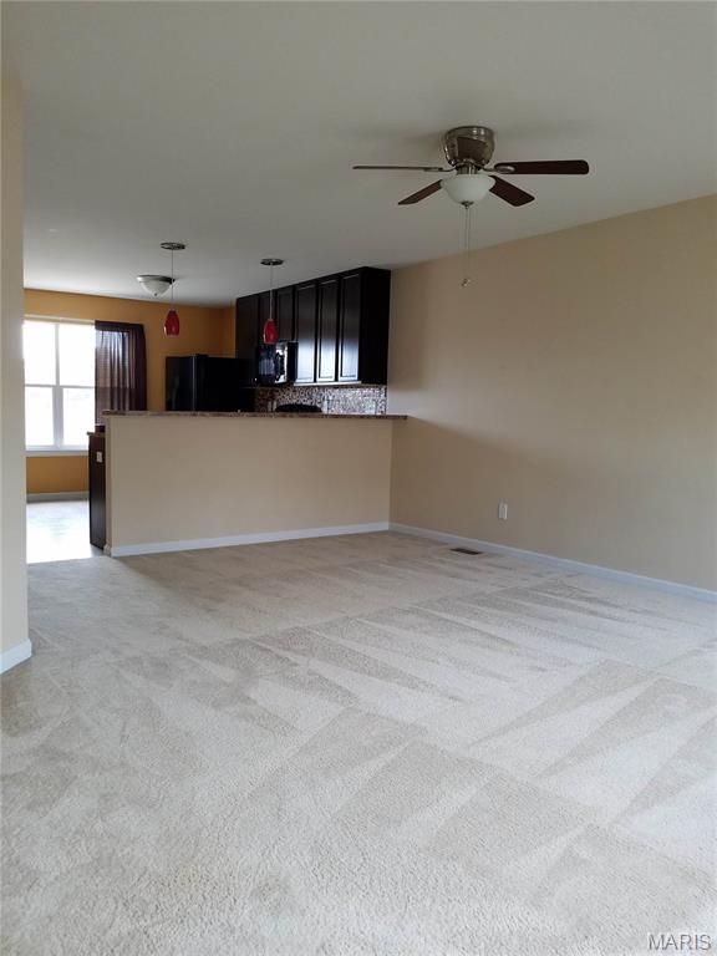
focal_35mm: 26
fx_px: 718
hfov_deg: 53.1
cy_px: 478
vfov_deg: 67.3
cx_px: 358
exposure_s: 1/60
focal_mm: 4.2
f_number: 1.7
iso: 100
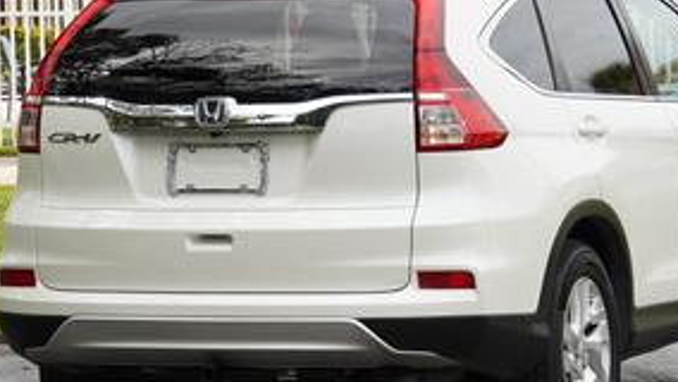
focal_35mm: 225
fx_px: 4047
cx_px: 394
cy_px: 172
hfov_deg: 9.6
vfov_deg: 5.4
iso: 320
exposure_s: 1/800
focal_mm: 81
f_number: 5.6
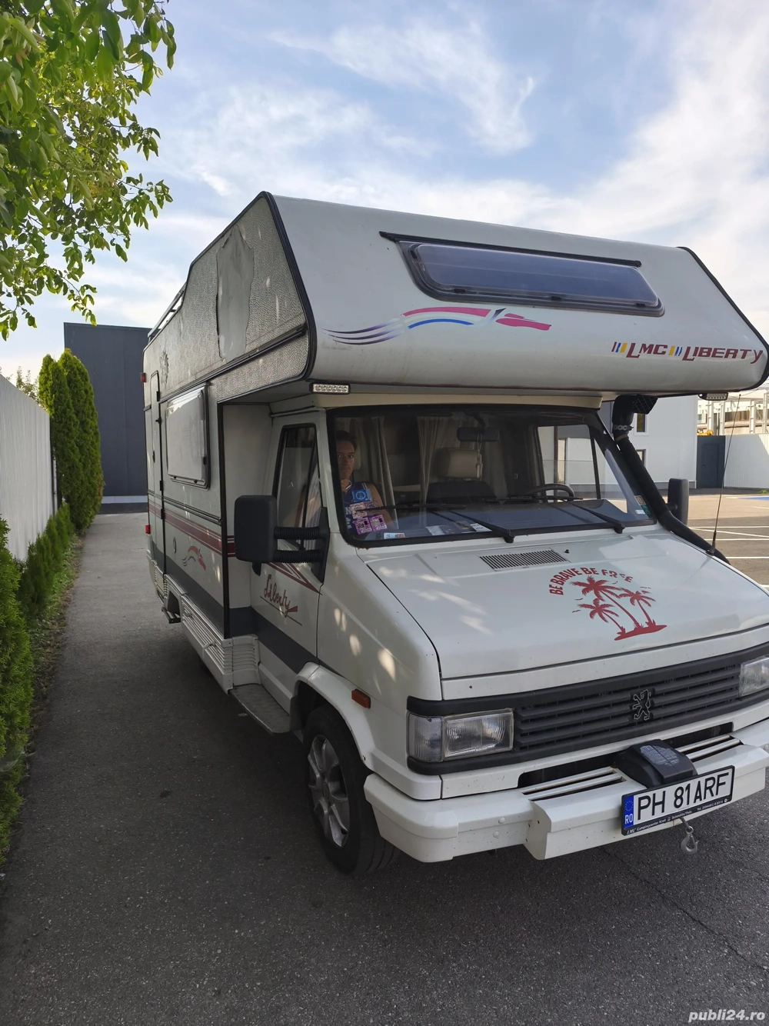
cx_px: 384
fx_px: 681
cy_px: 513
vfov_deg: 73.9
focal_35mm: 23
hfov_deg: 58.9
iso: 50
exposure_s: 1/130
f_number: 1.65
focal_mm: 6.14
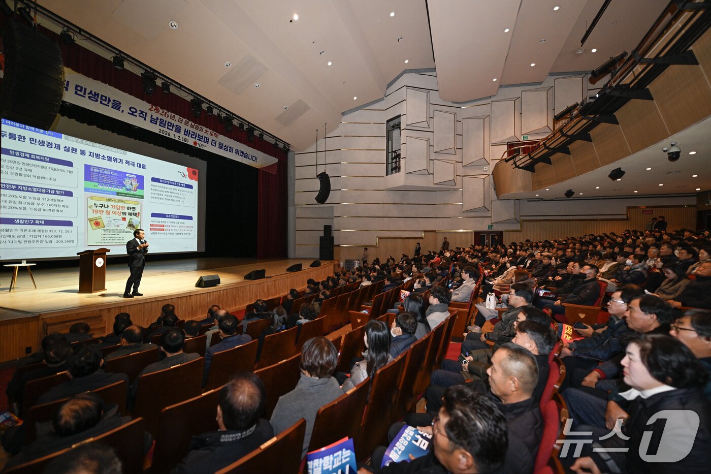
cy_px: 237
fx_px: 276
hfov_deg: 104.3
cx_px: 356
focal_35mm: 14
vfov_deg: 81.2
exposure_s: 1/200
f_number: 2.8
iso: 1250
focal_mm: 14
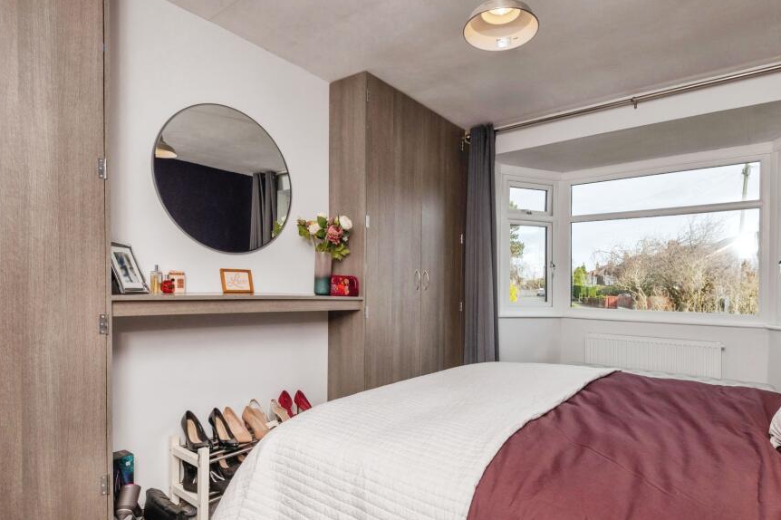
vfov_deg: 64.1
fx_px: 412
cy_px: 302
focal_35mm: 19
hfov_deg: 86.9
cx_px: 408
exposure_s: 1/400
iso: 320
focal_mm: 16
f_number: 8
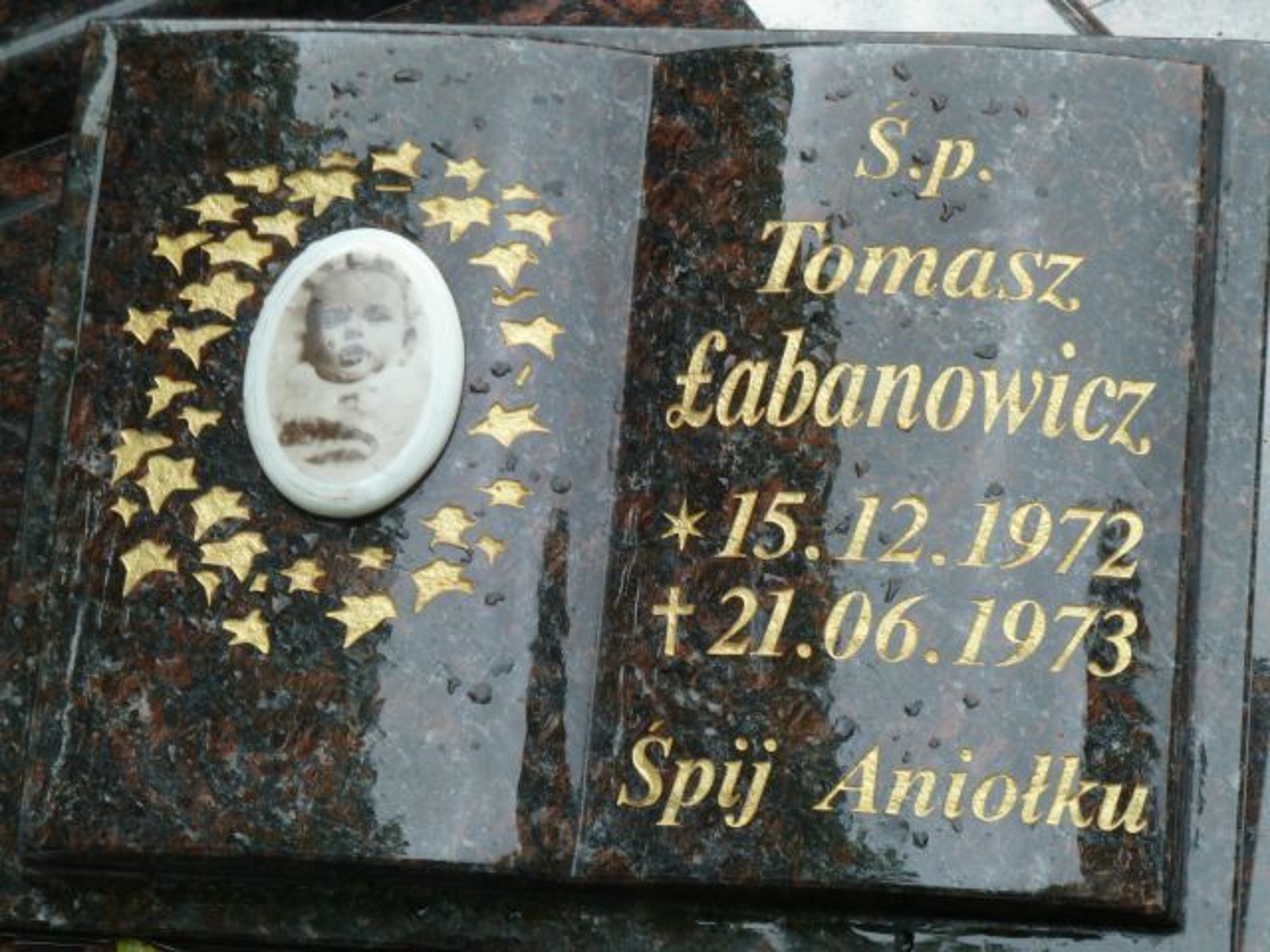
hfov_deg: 16.6
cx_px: 635
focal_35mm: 119
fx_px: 4366
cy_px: 476
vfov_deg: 12.5
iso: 80
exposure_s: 1/80
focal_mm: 19.5
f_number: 4.4
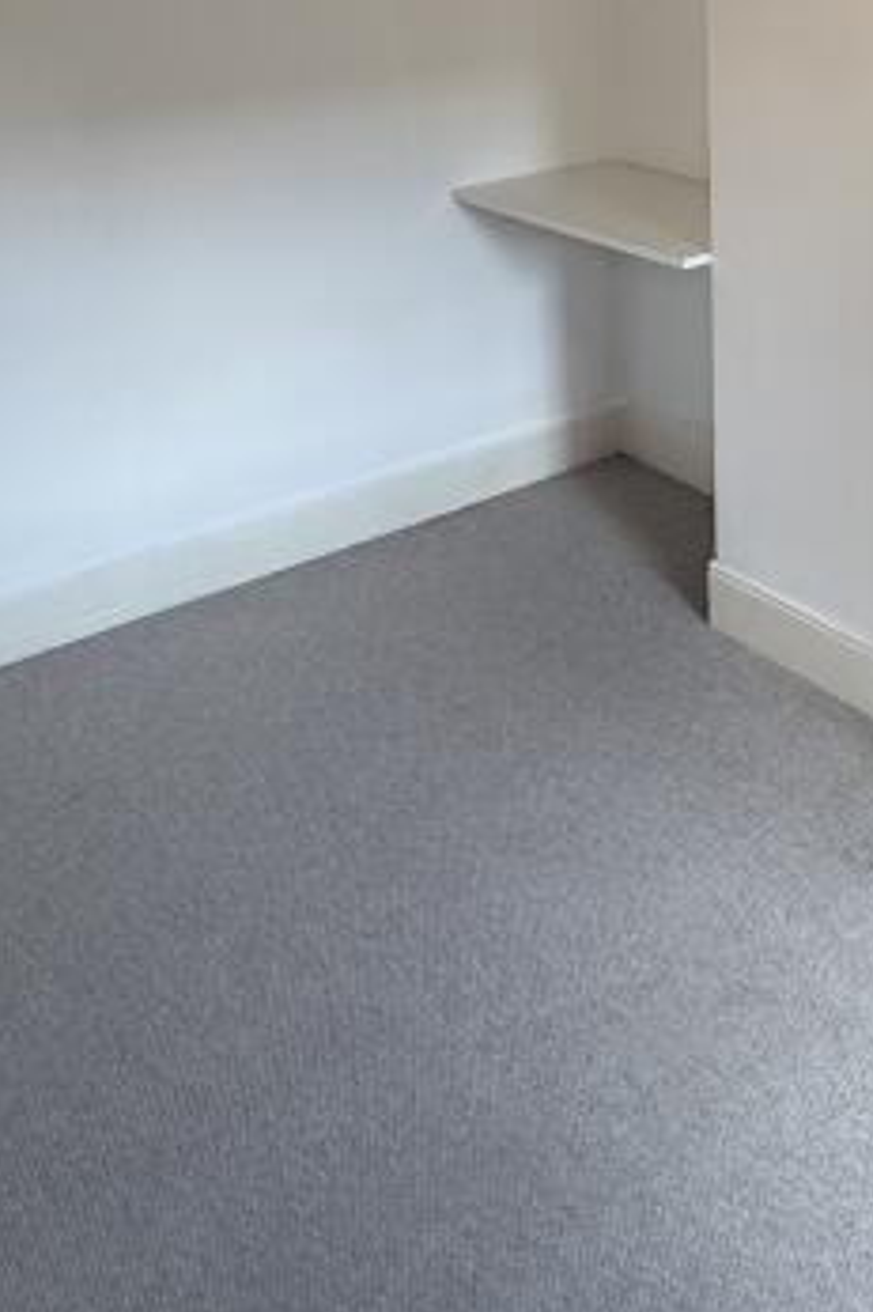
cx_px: 839
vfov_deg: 41.2
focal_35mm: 43
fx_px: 1566
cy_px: 87
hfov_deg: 29.4
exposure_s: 1/100
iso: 160
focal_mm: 2.22
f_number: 2.2
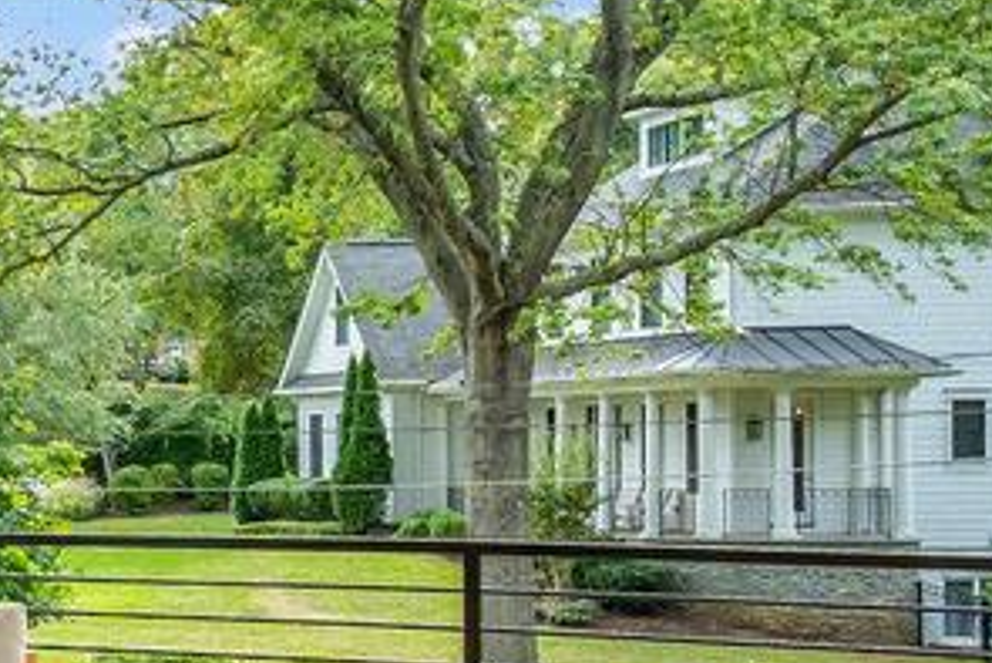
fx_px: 2150
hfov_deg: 19.5
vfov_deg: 17.4
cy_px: 488
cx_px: -790
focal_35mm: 78
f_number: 8
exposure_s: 1/320
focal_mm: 16
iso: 1250
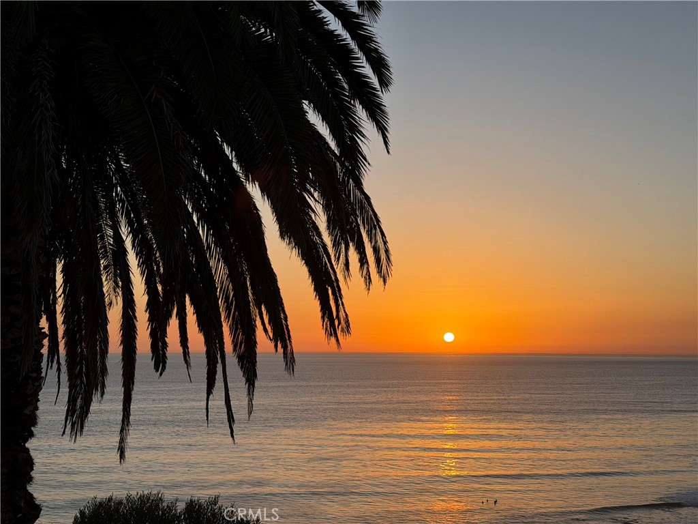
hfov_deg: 39.7
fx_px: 968
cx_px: 349
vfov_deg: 30.3
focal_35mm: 48
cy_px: 262
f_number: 1.78
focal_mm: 6.76
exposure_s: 1/4098
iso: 100
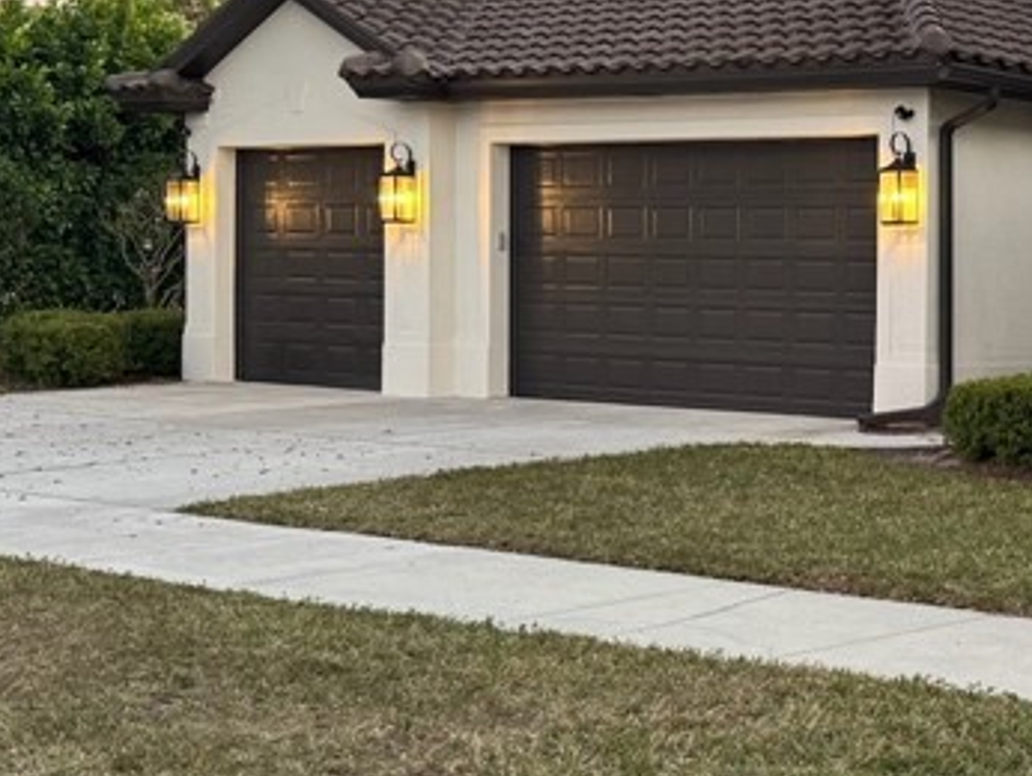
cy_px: 361
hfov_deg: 25.2
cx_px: 1163
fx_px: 2118
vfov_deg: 20.7
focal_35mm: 71
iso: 200
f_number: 1.78
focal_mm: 6.76
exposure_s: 1/60
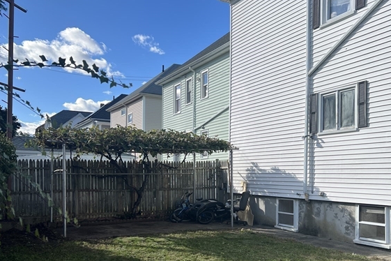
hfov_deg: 51.9
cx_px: 199
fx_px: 402
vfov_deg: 35.8
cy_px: 162
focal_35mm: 37
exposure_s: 1/3460
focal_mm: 5.7
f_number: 1.5
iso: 50
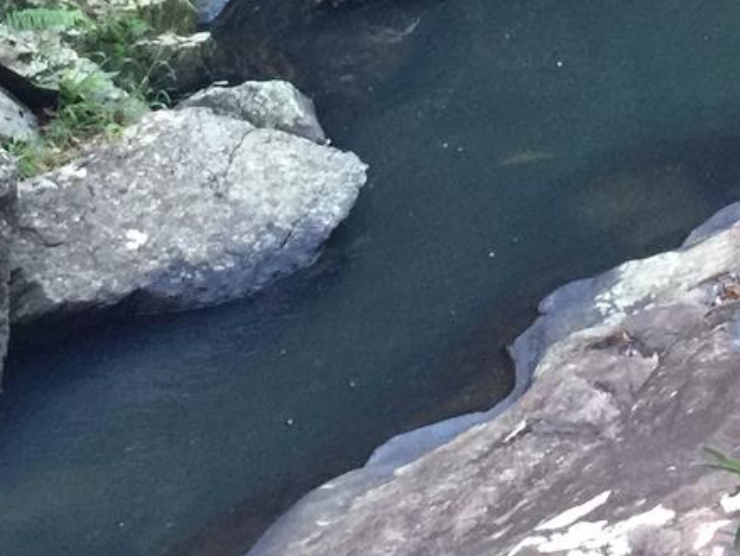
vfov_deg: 13.0
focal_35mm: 108
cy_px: -264
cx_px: 583
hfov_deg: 18.1
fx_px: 2310
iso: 160
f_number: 2.2
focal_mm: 4.15
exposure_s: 1/17
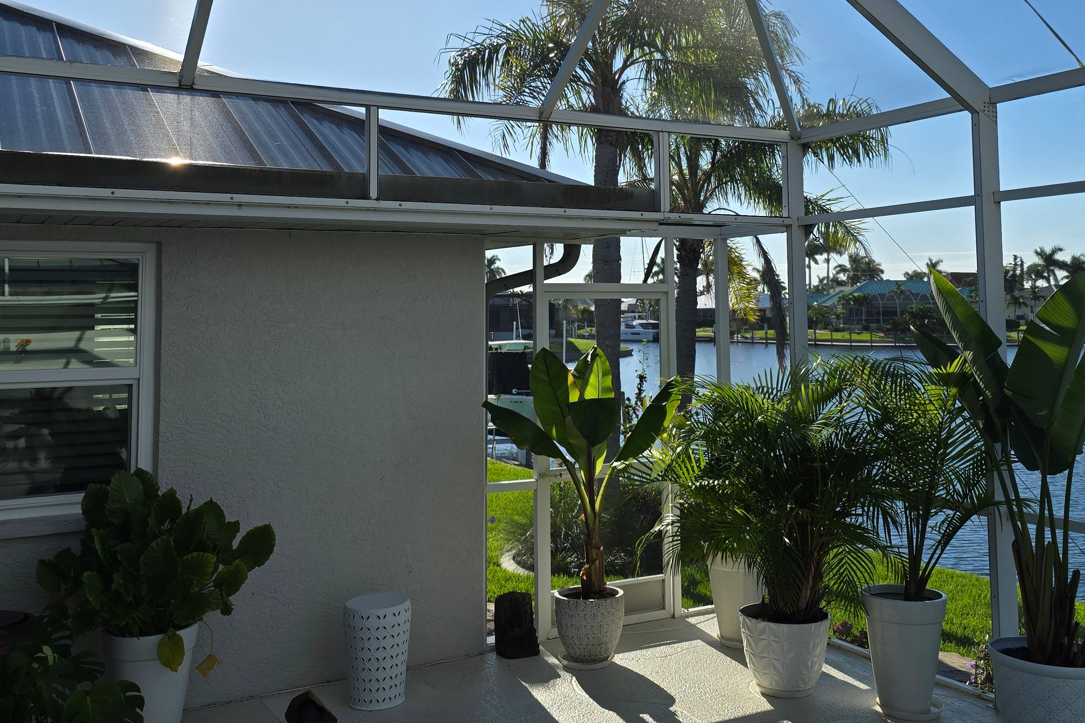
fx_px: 1115
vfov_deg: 35.5
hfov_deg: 51.8
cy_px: 221
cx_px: 585
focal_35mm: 37
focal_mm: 6.3
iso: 12
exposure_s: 1/788
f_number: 1.7
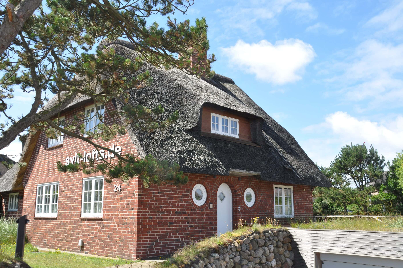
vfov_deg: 39.9
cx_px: 202
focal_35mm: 33
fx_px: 369
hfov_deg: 57.3
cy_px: 134
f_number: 9
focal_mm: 22
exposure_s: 1/200
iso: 200
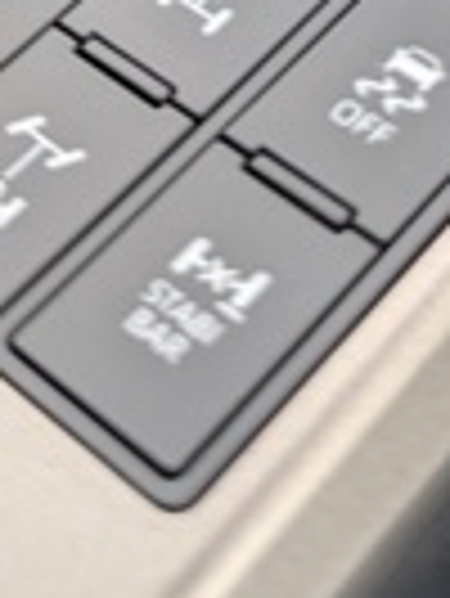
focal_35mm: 108
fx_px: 1869
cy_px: -481
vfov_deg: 15.6
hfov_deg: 13.7
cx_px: 302
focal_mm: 6.9
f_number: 1.68
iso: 20
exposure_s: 1/107
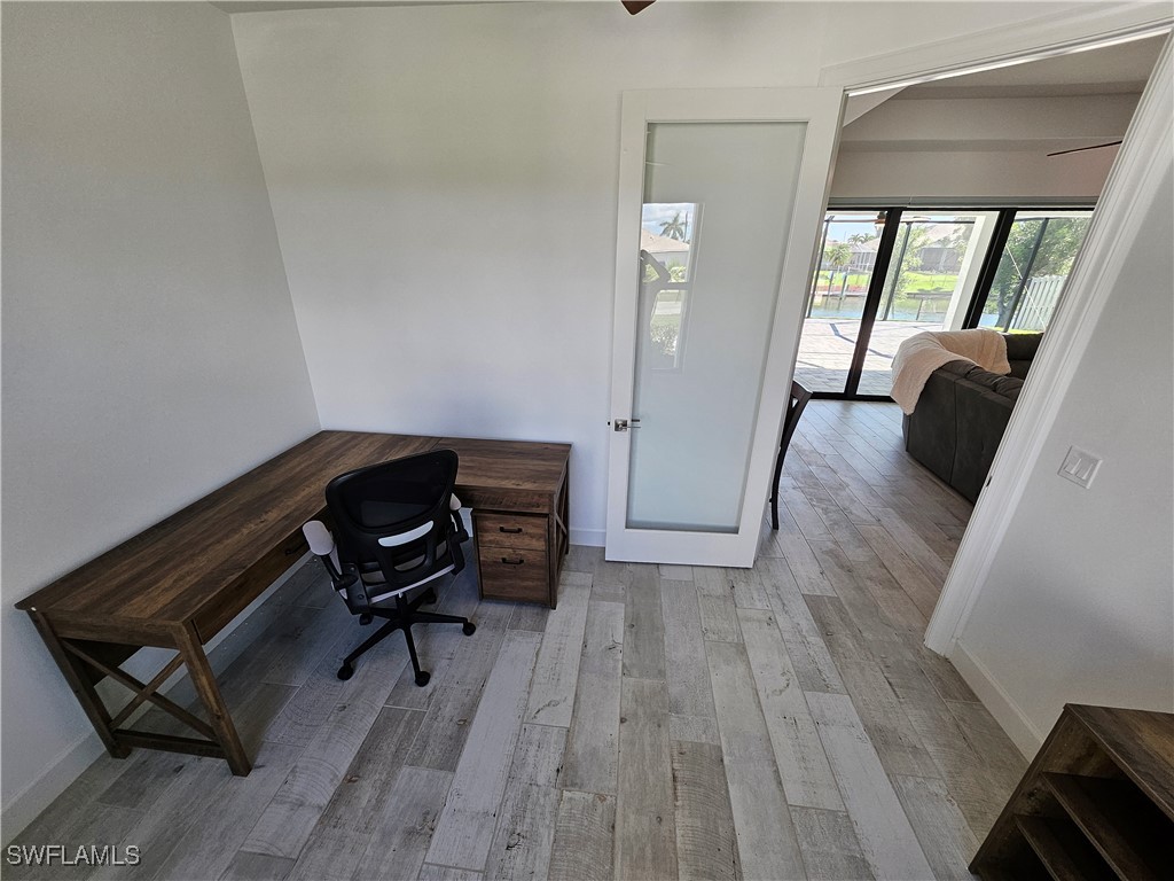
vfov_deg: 89.9
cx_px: 587
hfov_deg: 106.2
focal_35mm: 13
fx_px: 441
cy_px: 440
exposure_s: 1/60
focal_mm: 1.74
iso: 40
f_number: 2.2
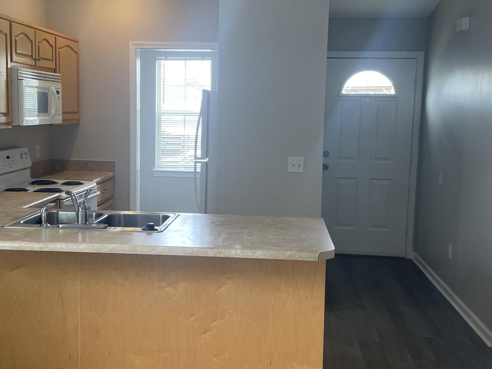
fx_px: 597
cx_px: 212
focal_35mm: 42
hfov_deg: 44.7
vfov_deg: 34.4
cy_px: 182
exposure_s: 1/120
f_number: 1.6
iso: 80
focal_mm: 4.2
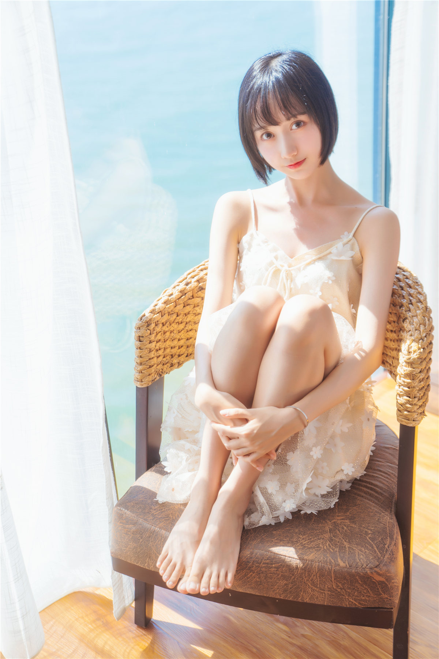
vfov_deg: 35.0
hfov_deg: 23.8
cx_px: 220
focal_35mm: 57
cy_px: 330
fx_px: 1042
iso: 160
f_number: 2.8
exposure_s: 1/640
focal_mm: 57
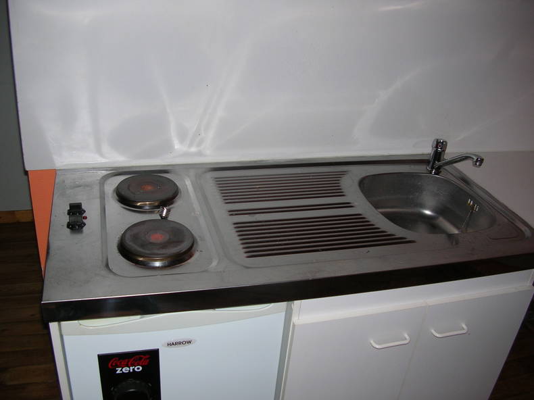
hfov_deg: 52.6
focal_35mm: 35
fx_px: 540
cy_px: 200
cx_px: 267
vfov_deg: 40.7
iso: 50
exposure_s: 1/60.1
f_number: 2.8
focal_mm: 5.8
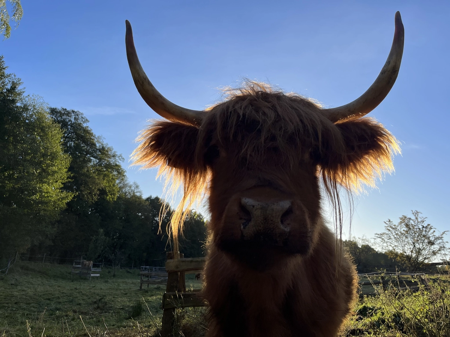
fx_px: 338
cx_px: 225
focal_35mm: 26
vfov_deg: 53.1
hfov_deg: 67.3
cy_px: 168
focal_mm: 5.1
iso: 50
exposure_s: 1/1992
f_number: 1.6
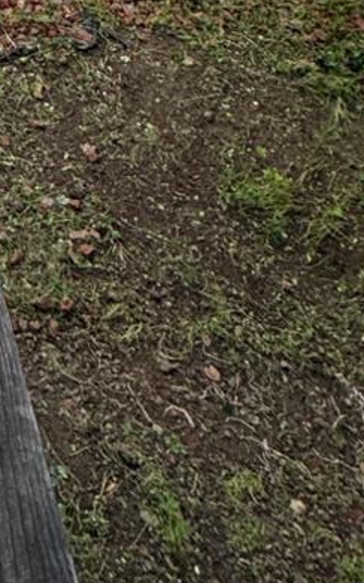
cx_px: -304
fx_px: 906
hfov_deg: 17.9
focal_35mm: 57
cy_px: -511
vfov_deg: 20.9
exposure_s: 1/858
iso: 40
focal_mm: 2.22
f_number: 2.2
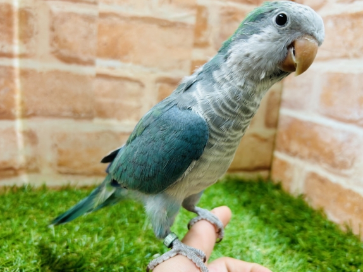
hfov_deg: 61.5
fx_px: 304
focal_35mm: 29
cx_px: 201
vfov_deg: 48.2
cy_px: 130
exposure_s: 1/50
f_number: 1.5
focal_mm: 5.7
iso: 80
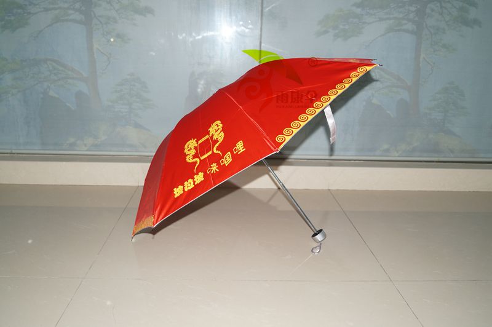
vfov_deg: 39.9
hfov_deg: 57.3
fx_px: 451
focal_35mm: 33
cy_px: 164
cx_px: 246
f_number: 4
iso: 400
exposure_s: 1/60
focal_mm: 22
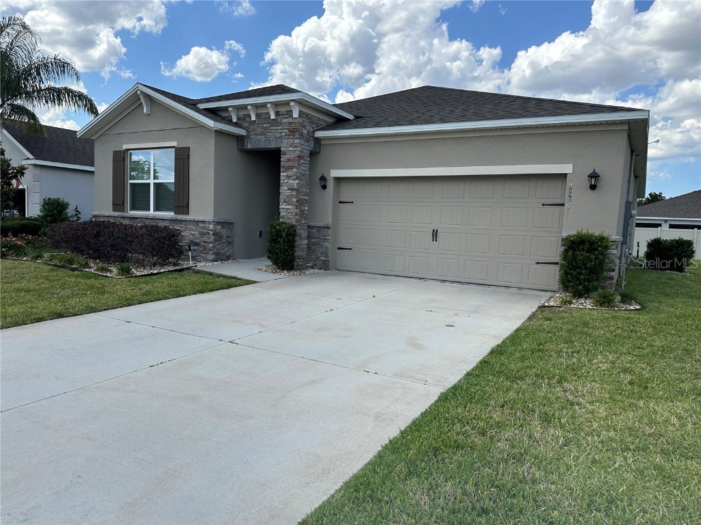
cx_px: 350
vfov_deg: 56.8
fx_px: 486
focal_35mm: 24
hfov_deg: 71.6
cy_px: 262
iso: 80
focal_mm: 6.86
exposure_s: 1/2967
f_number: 1.78
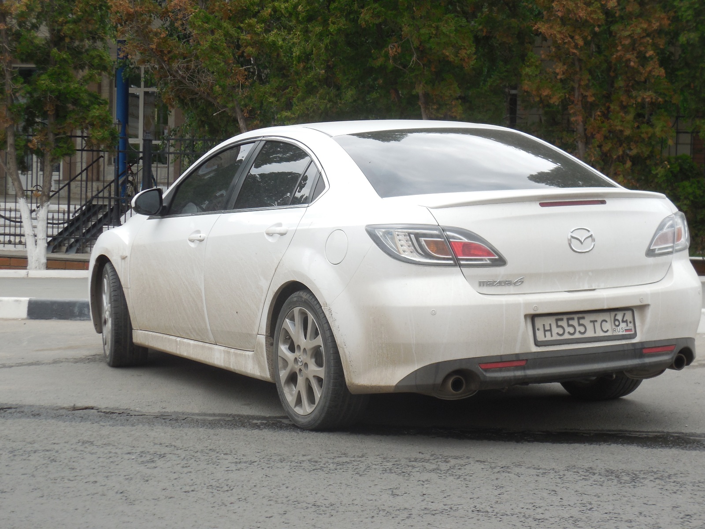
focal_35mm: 81
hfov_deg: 24.1
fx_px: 1650
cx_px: 352
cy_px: 264
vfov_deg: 18.2
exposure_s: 1/200
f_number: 4.6
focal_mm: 14.5
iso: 125
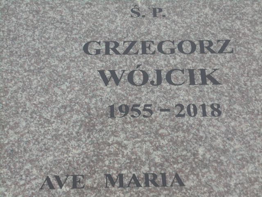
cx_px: 131
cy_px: 98
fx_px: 628
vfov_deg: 17.8
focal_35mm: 83
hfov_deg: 23.6
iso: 100
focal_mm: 14.9
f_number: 6.7
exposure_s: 1/50
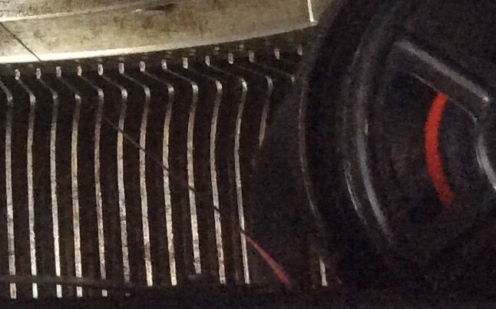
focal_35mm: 136
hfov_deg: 14.8
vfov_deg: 9.2
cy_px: -246
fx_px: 1837
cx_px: -128
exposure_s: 1/25
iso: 320
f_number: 2.4
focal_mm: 3.3
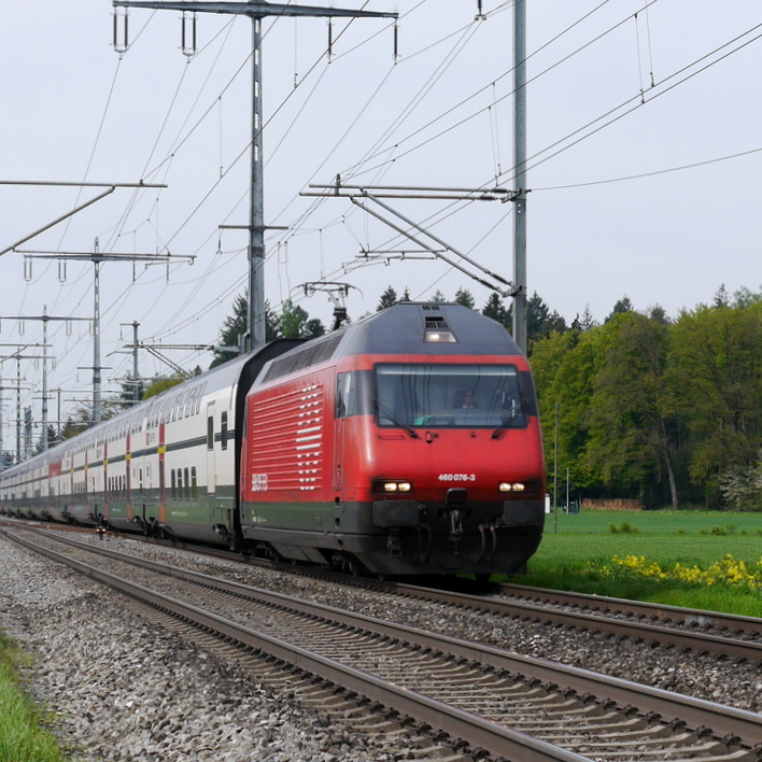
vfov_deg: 22.2
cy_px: 299
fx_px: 1943
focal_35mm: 78
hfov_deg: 22.2
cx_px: 411
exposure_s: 1/320
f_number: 8
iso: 160
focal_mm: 26
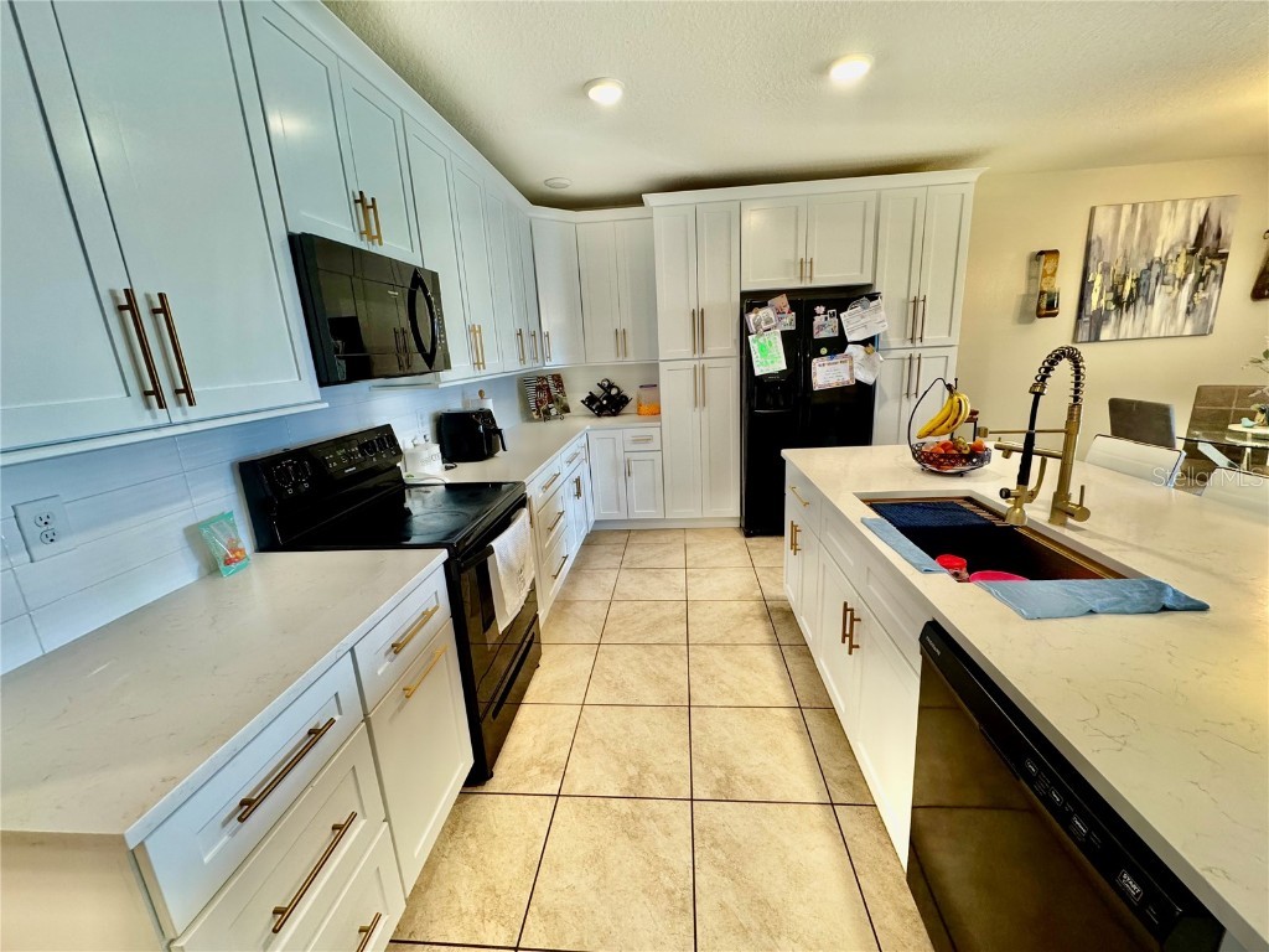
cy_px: 476
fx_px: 513
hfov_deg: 102.1
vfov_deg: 85.7
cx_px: 634
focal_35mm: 14
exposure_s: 1/60
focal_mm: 2.22
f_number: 2.2
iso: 250
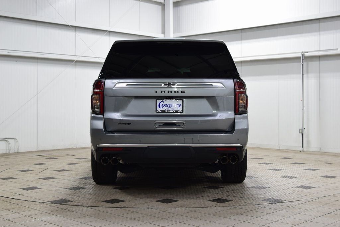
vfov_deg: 25.8
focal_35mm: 52
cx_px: 170
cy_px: 114
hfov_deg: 37.8
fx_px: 496
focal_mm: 35
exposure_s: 1/15
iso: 450
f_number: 6.3
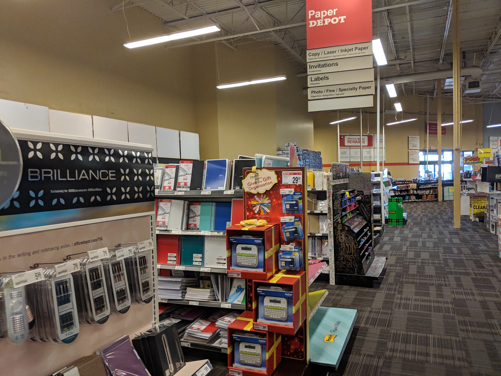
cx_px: 250
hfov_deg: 65.3
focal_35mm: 27
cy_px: 188
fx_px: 391
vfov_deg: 51.4
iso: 116
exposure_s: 1/120
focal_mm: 4.44
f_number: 1.8
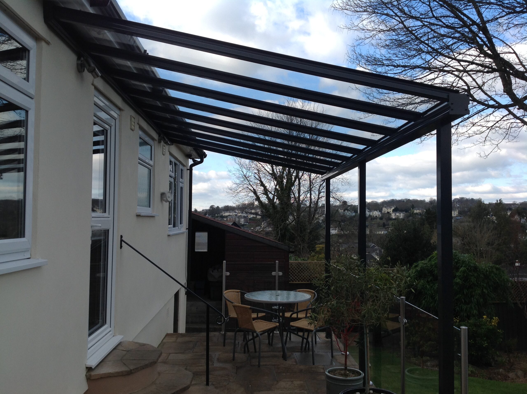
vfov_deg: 40.6
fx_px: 532
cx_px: 264
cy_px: 197
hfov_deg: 52.7
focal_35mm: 35
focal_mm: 4.28
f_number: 2.4
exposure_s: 1/737
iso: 50
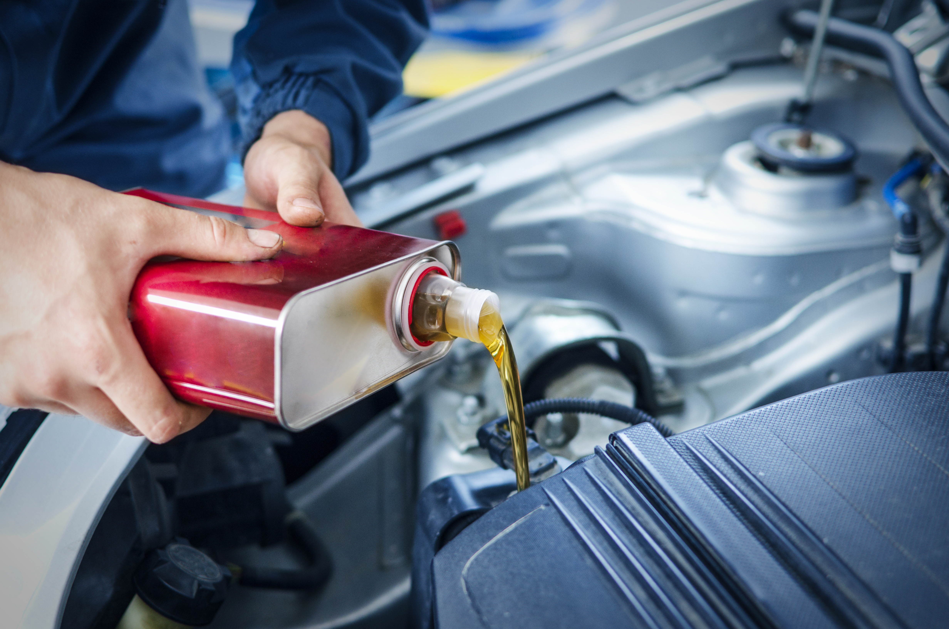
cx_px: 474
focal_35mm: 52
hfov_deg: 37.9
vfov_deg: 25.6
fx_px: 1381
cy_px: 314
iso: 400
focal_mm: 35
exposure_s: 1/200
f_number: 2.5
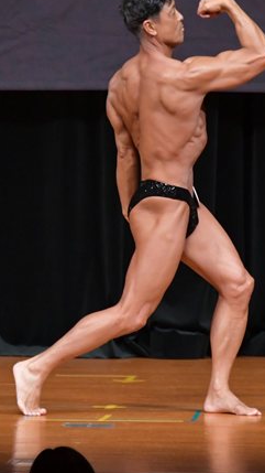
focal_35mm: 511
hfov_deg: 2.4
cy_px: 206
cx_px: 161
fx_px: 6390
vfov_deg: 4.2
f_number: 5.6
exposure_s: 1/400
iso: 5000
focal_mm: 180
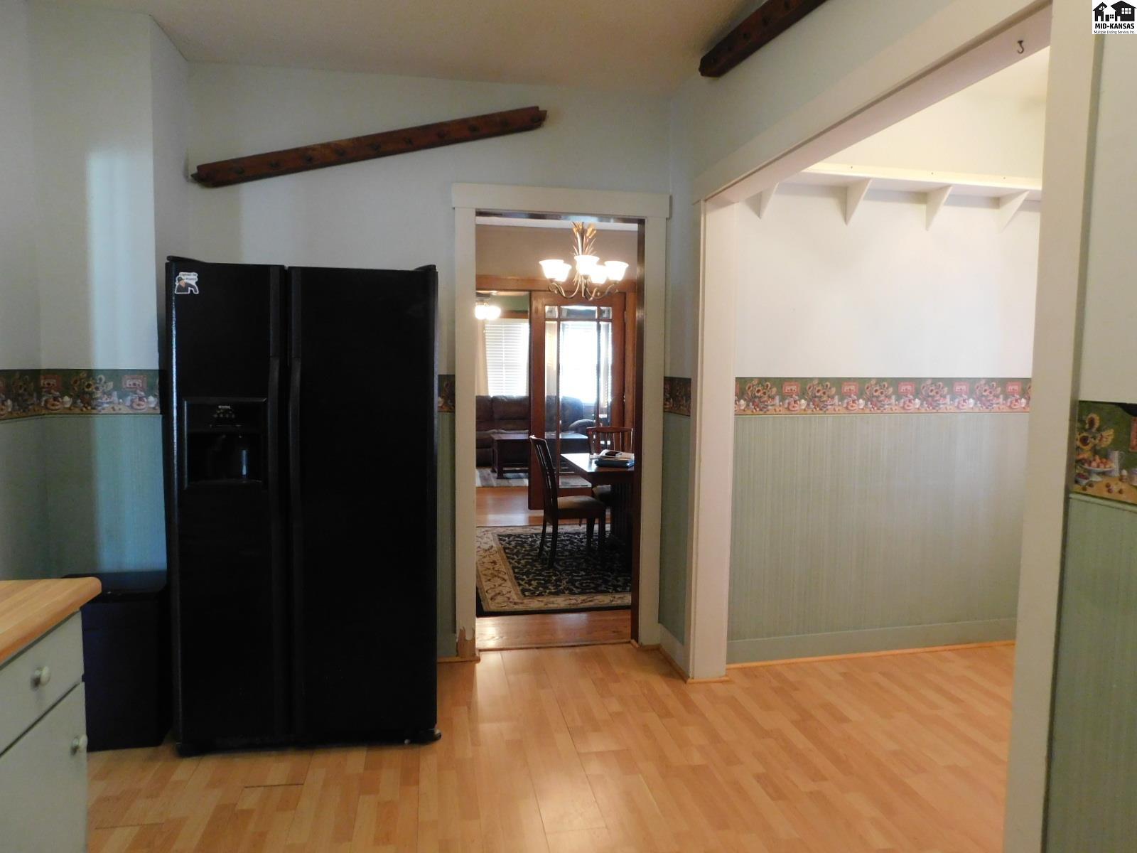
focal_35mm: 23
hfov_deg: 73.9
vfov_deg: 58.9
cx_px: 568
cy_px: 426
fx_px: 755
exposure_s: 1/25
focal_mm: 4
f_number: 3
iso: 400
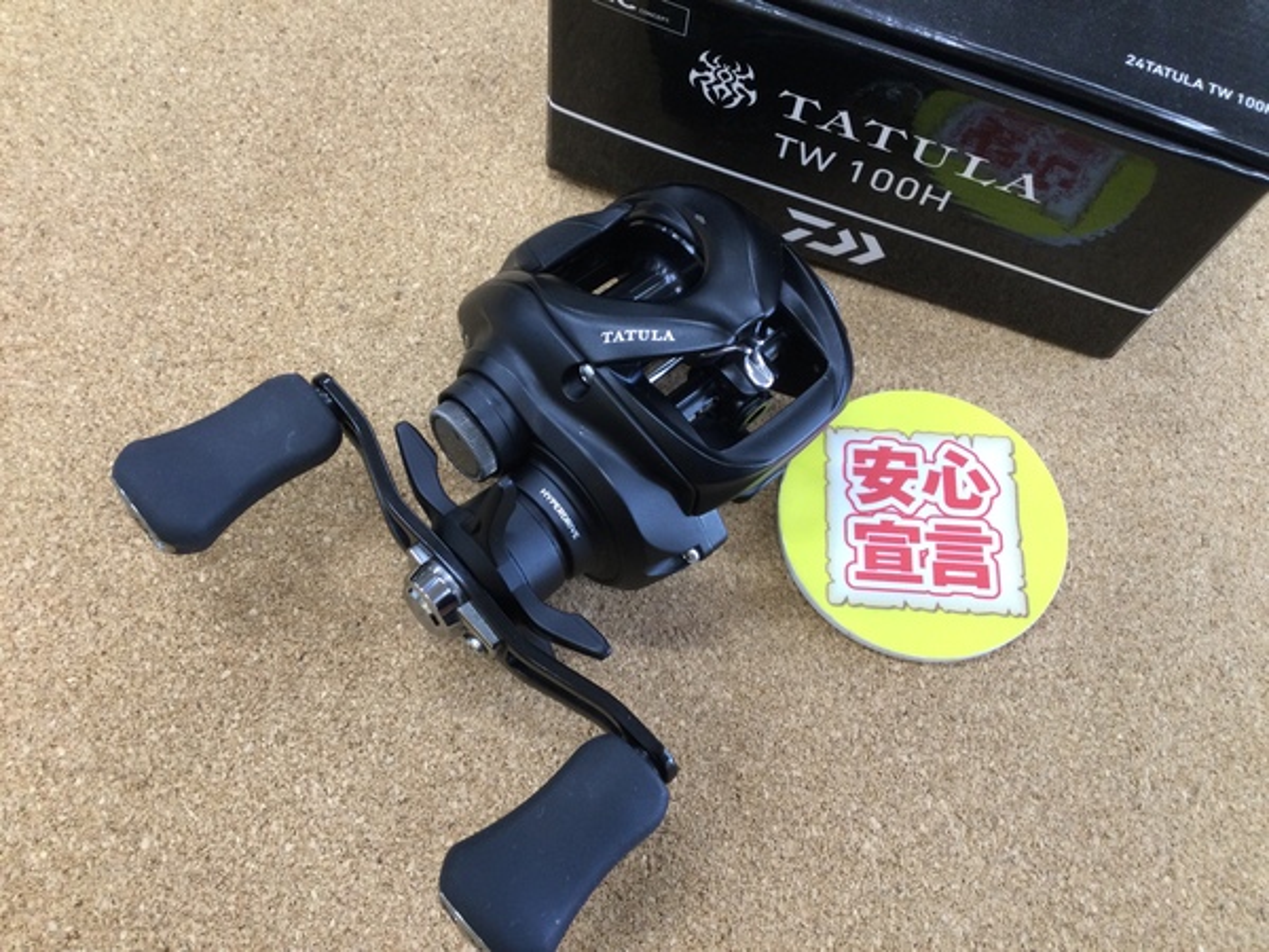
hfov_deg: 58.4
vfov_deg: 45.4
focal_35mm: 31
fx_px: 1136
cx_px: 634
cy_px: 476
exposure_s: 1/30
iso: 64
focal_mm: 3.3
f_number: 2.4
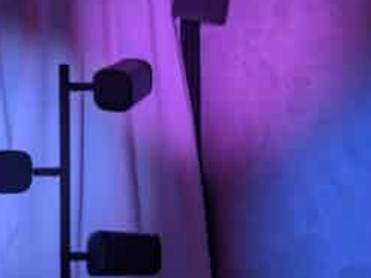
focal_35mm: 38
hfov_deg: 48.8
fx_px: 407
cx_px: 155
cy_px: 141
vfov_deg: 37.7
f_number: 1.68
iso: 258
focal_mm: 6.9
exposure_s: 1/118
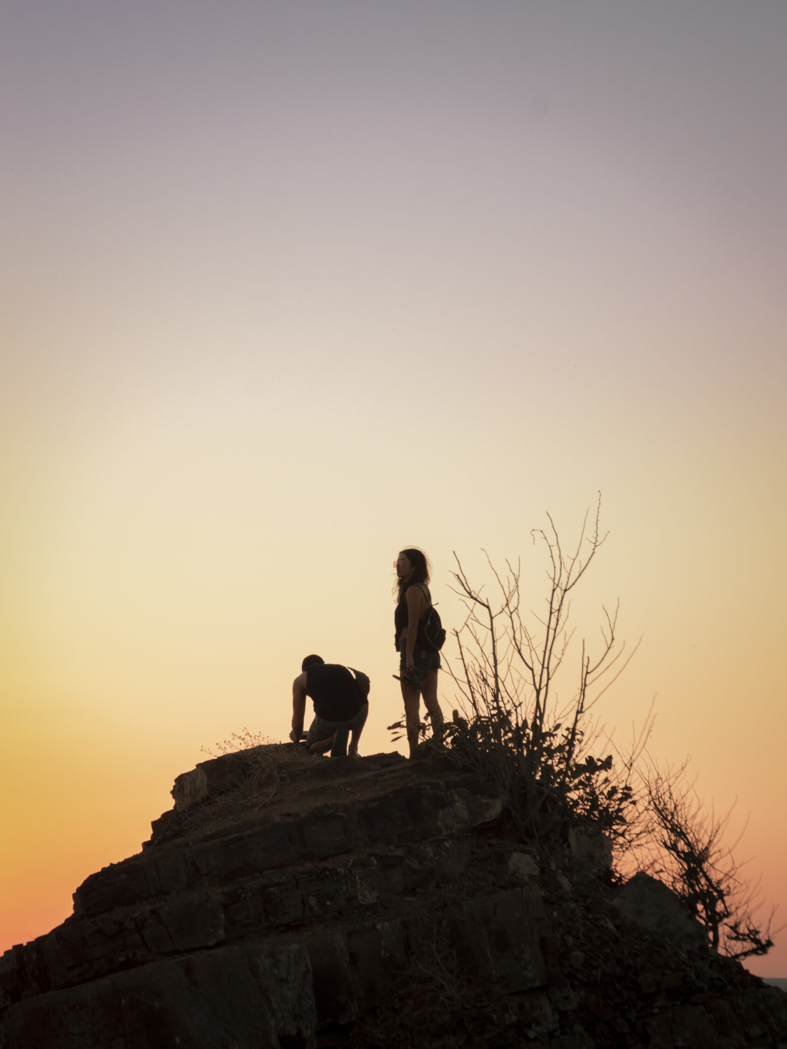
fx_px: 4942
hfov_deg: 9.1
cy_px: 547
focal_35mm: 163
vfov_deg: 12.1
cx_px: 393
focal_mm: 100
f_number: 9
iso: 400
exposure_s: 1/100
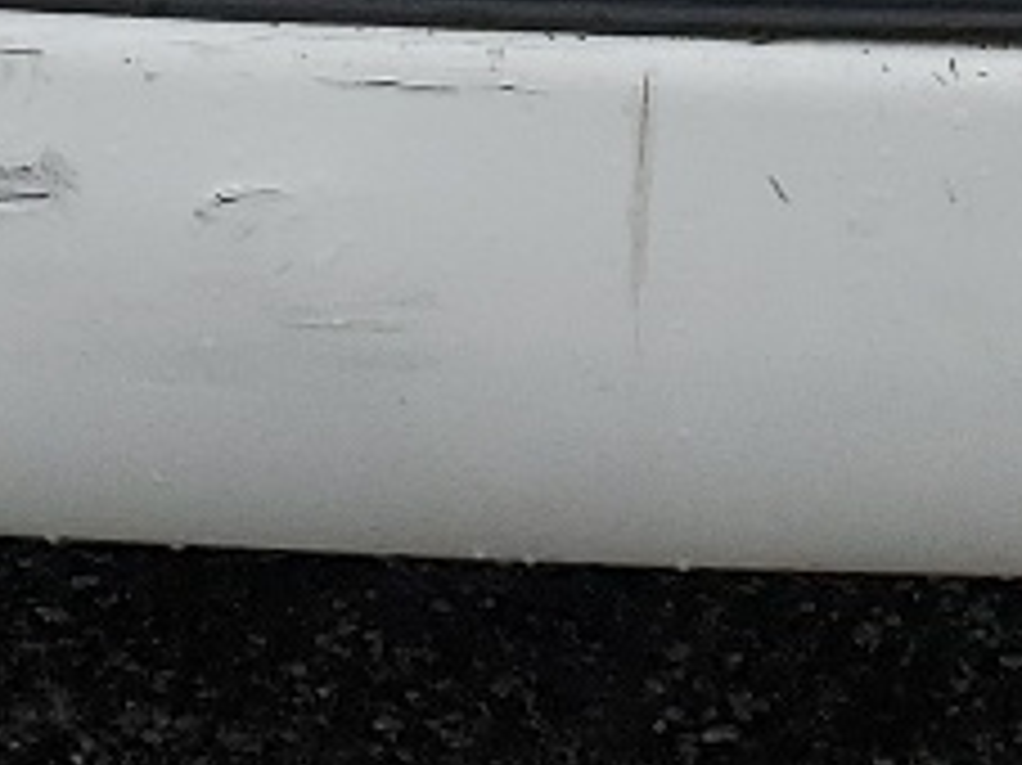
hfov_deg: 10.8
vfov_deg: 7.2
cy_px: -1552
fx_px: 5400
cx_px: 837
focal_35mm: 183
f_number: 1.5
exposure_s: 1/3333
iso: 50
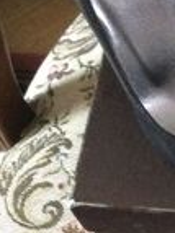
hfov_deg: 9.7
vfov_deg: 14.0
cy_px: 226
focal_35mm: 139
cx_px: 388
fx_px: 938
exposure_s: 1/17
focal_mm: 3.3
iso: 500
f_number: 2.4
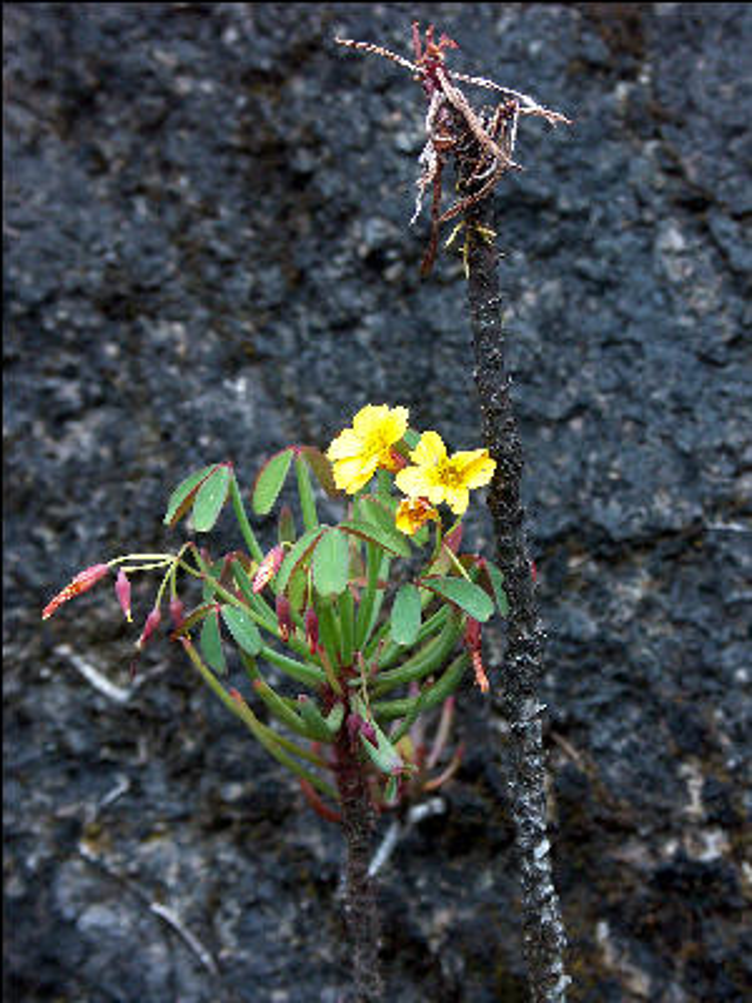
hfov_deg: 16.1
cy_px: 502
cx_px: 376
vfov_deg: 21.3
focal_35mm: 92
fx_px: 2665
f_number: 4
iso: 100
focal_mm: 22.81
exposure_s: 1/100
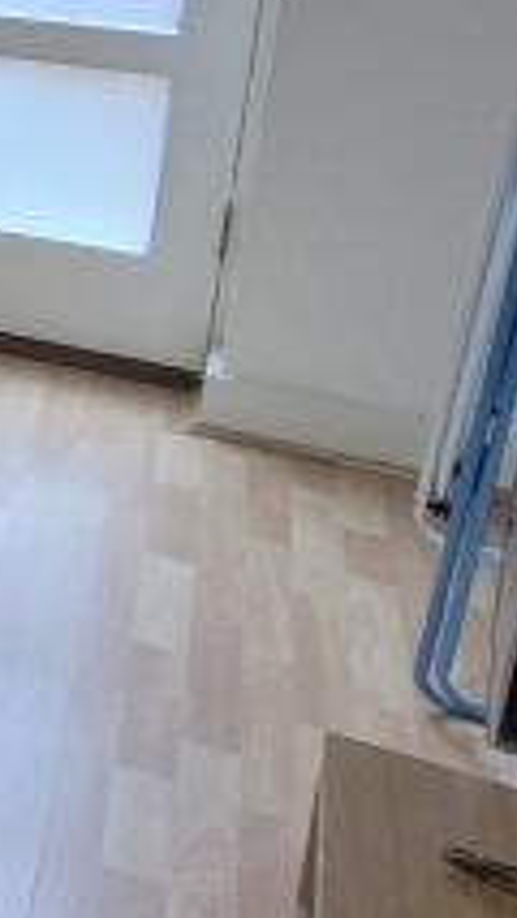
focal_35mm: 68
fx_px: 1655
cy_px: 0
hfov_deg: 10.9
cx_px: -1068
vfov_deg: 29.0
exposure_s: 1/50
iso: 400
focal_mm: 2.2
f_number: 2.2
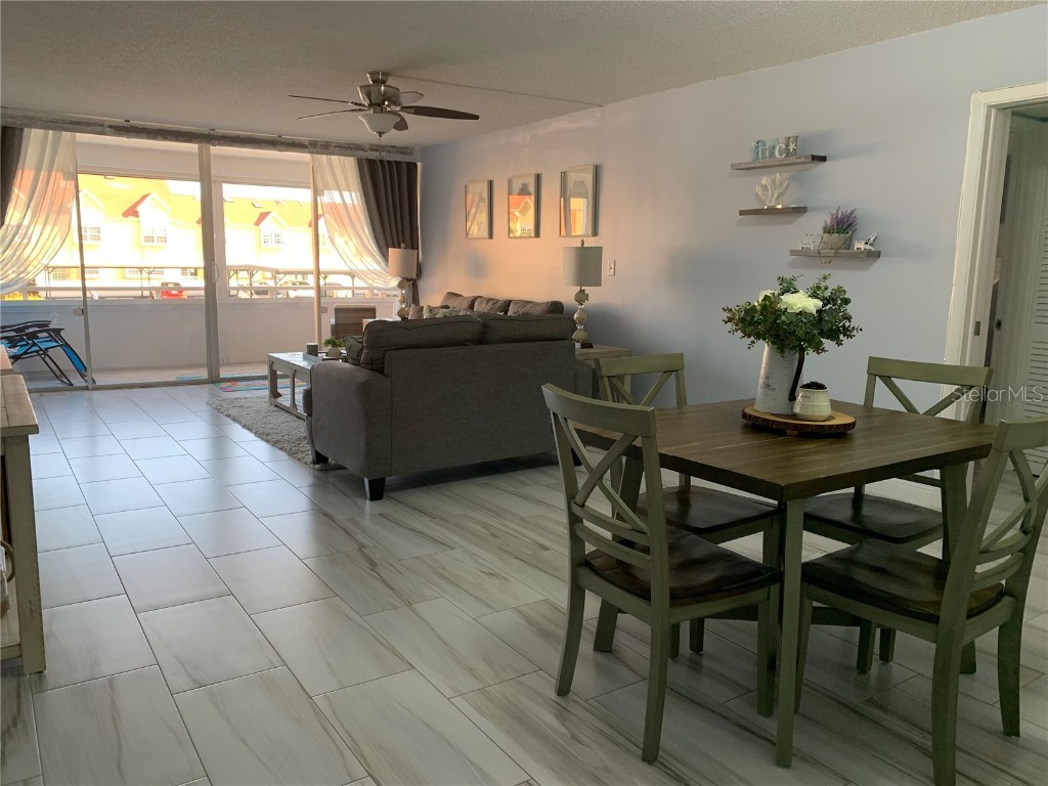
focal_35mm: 26
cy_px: 393
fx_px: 787
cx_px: 524
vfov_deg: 53.1
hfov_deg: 67.3
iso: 80
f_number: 1.8
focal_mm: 4.25
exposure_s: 1/120
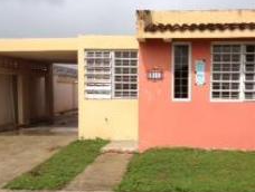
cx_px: 153
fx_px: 391
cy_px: 112
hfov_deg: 36.0
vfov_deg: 27.6
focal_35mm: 53
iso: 64
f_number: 2.4
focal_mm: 4.28
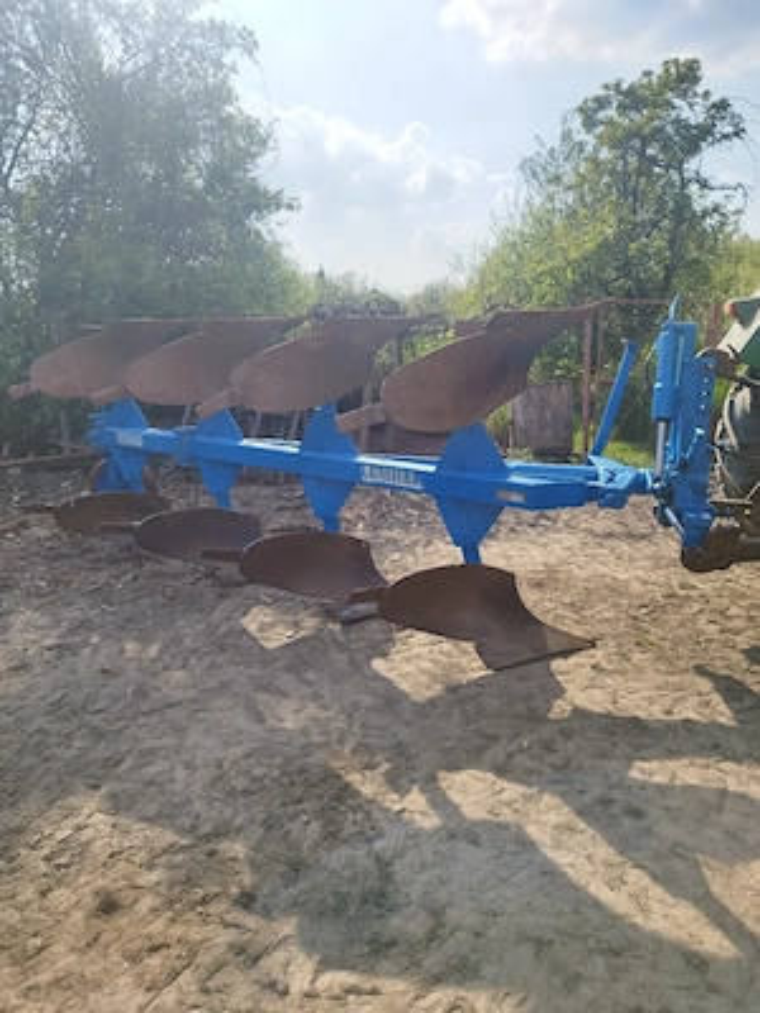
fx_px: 703
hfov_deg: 56.8
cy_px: 506
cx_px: 380
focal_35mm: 24
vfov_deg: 71.6
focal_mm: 5.89
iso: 50
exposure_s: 1/2000
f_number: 1.89
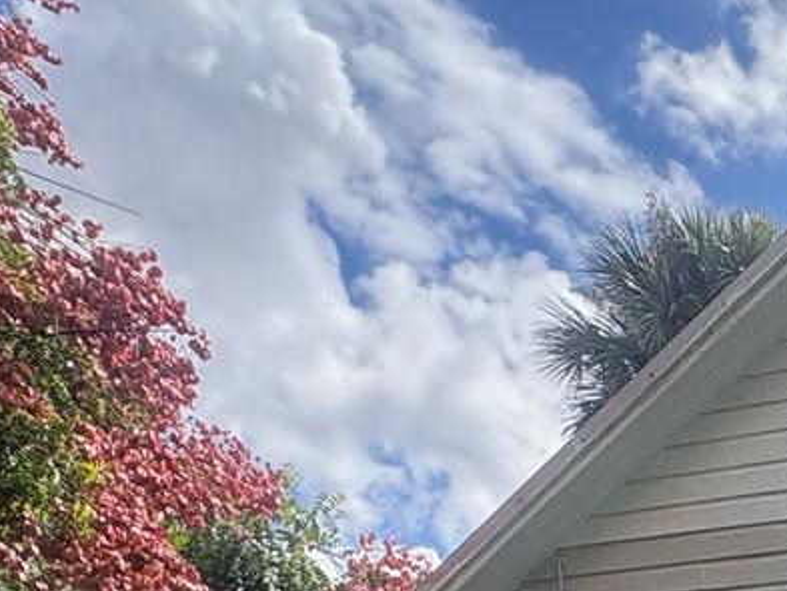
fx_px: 1296
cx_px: 1105
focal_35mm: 57
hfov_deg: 26.7
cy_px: 1024
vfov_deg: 19.8
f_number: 2.2
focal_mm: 2.22
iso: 50
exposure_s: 1/821
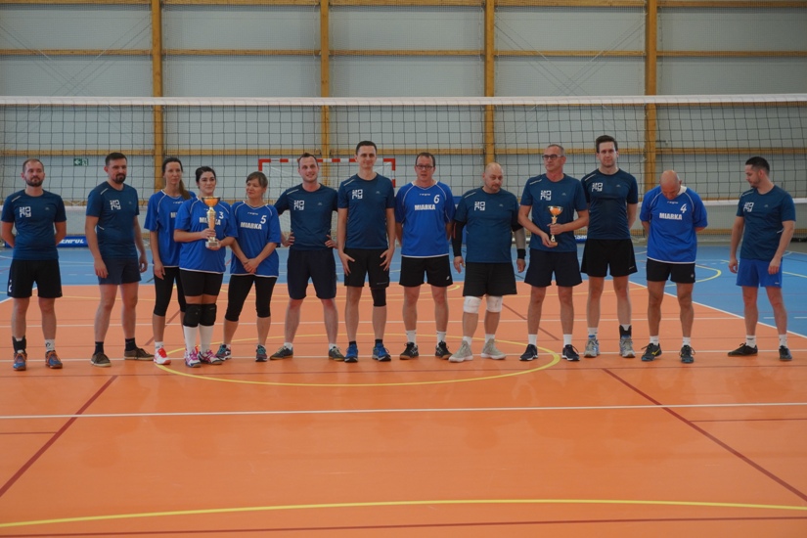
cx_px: 404
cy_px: 269
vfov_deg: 23.2
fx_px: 1311
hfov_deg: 34.2
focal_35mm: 58
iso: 1000
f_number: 5.6
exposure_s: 1/160
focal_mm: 39
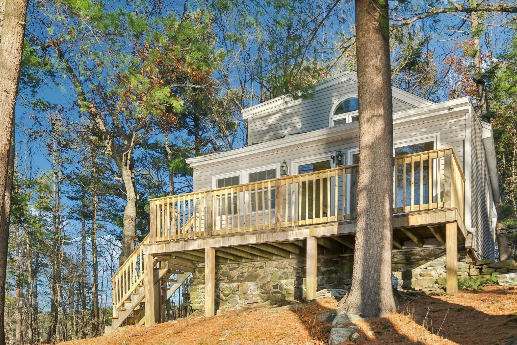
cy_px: 172
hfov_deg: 60.3
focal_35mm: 31
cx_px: 258
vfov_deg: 42.3
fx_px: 445
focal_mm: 20.9
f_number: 5.6
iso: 160
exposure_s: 1/340
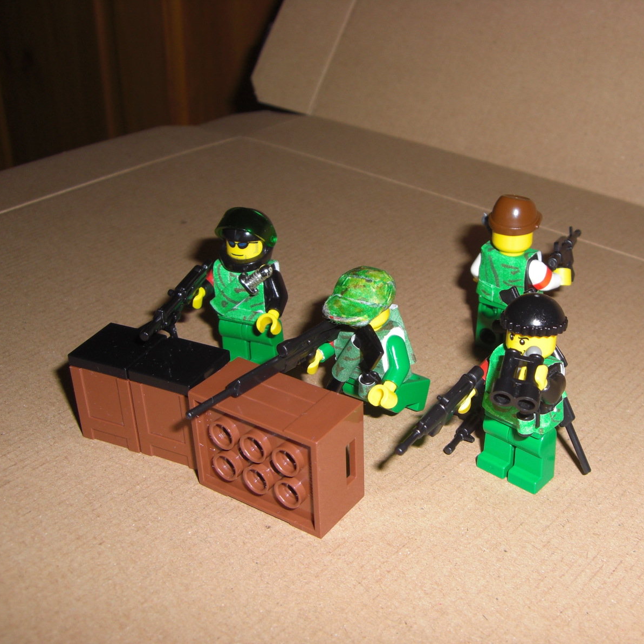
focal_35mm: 45
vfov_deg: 37.6
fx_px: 947
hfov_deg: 37.3
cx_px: 415
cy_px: 323
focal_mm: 6.2
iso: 64
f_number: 8
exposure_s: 1/30
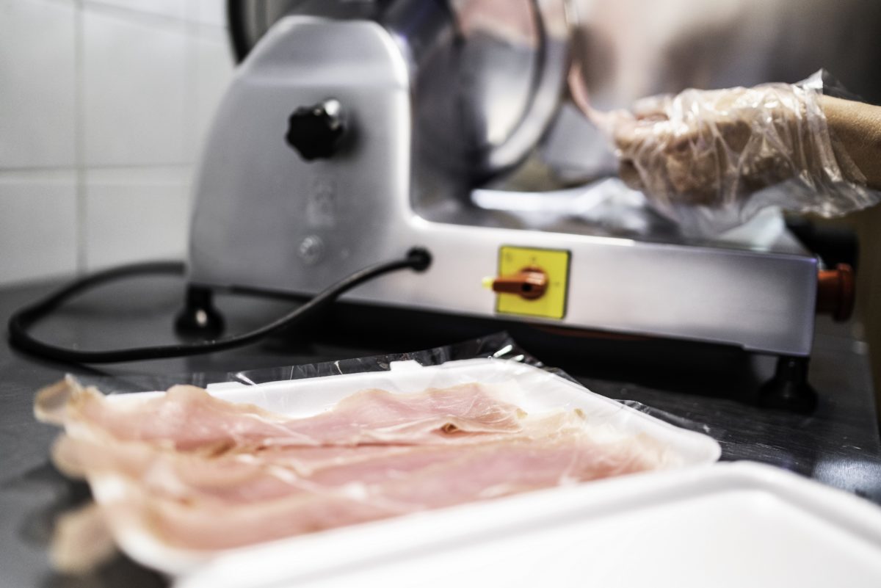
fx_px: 857
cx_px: 440
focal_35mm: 35
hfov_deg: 54.4
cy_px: 294
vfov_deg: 37.9
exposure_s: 1/400
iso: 640
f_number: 1.4
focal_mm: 35
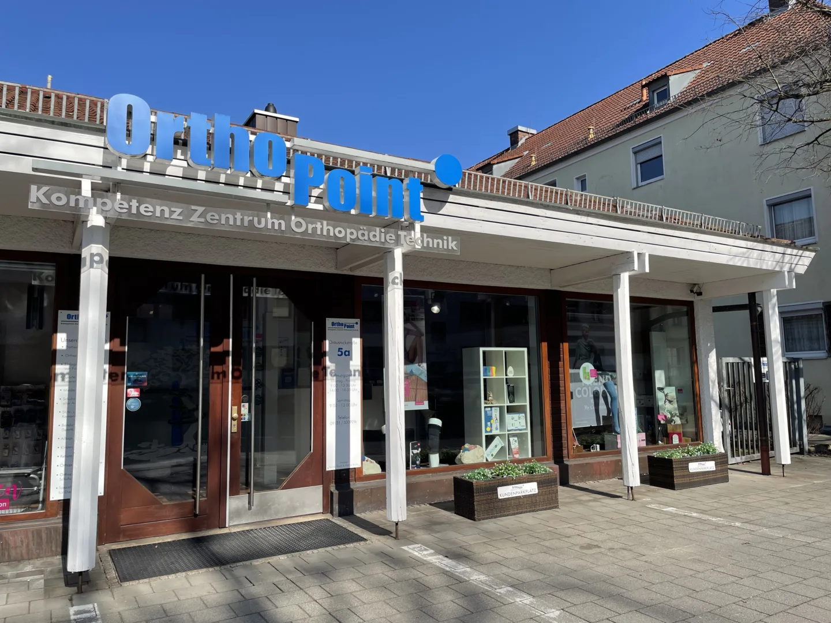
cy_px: 312
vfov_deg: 53.1
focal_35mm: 26
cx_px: 416
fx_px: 624
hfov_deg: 67.3
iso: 32
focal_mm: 4.2
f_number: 1.6
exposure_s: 1/3300
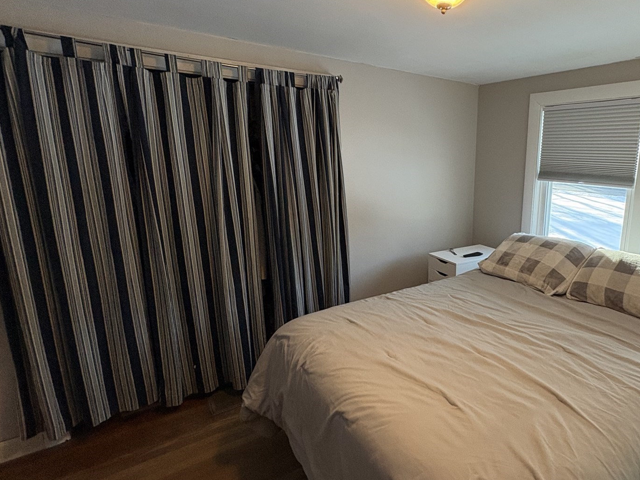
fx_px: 388
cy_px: 234
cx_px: 441
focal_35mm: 21
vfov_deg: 63.4
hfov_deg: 75.8
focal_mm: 2.22
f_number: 2.2
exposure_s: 1/60
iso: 320
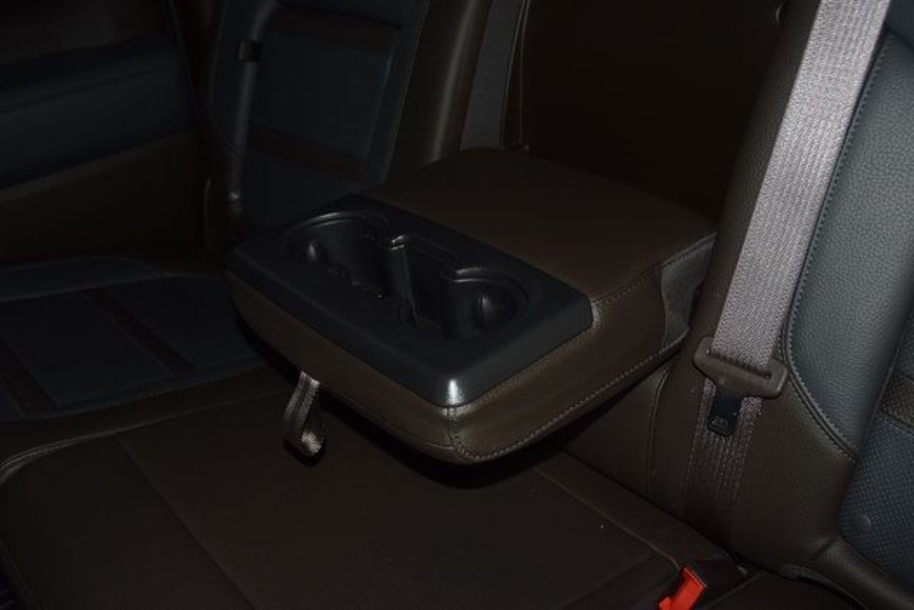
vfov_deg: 36.9
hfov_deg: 53.1
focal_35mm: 36
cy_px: 305
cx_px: 457
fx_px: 914
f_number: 3.8
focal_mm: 24
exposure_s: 1/125
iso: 1000
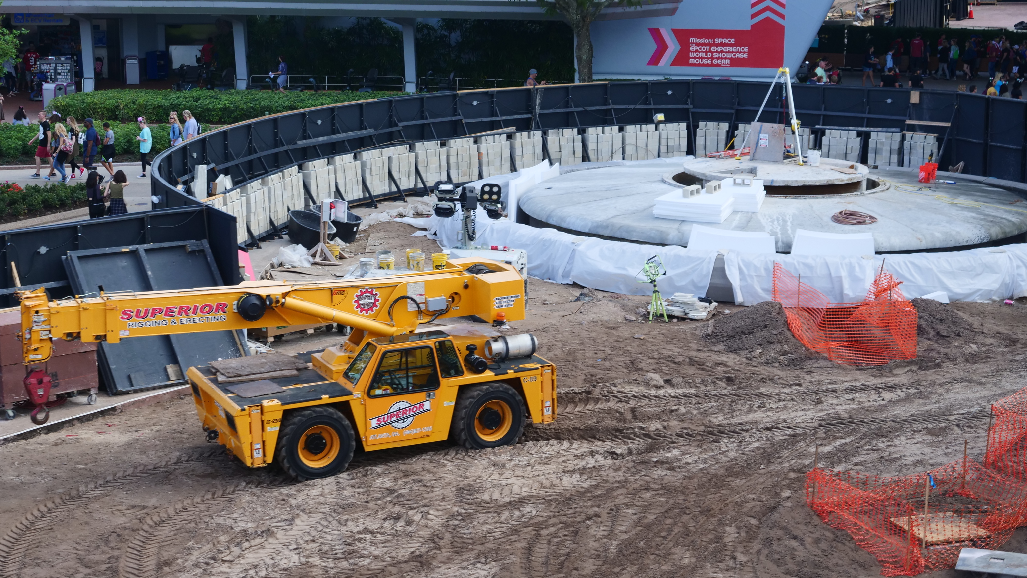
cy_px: 268
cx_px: 518
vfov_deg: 16.5
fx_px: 1988
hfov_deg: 29.0
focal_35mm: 73
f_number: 3.6
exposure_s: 1/320
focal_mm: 28
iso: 200
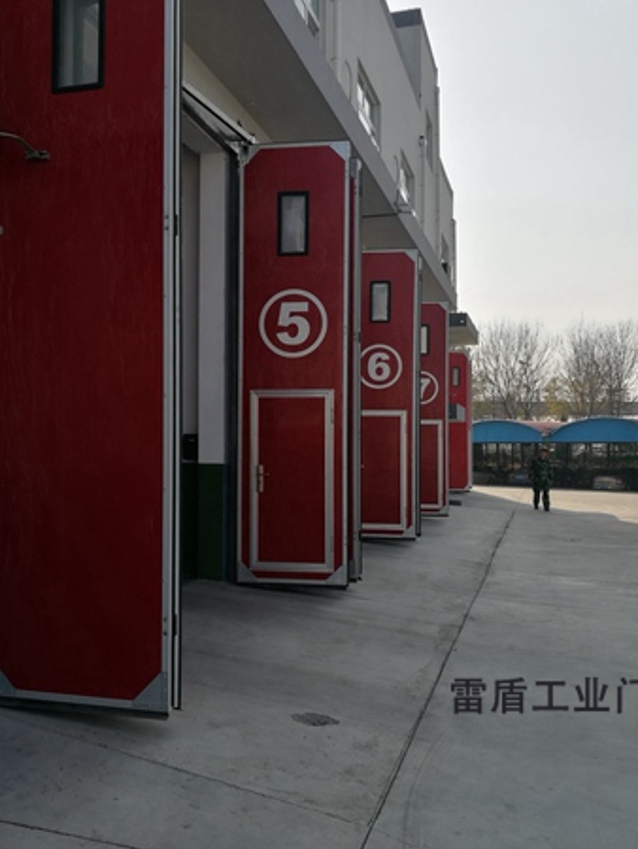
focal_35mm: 36
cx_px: 247
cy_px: 426
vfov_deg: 51.3
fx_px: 884
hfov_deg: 39.5
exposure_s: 1/1043
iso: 50
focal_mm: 4.5
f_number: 2.2
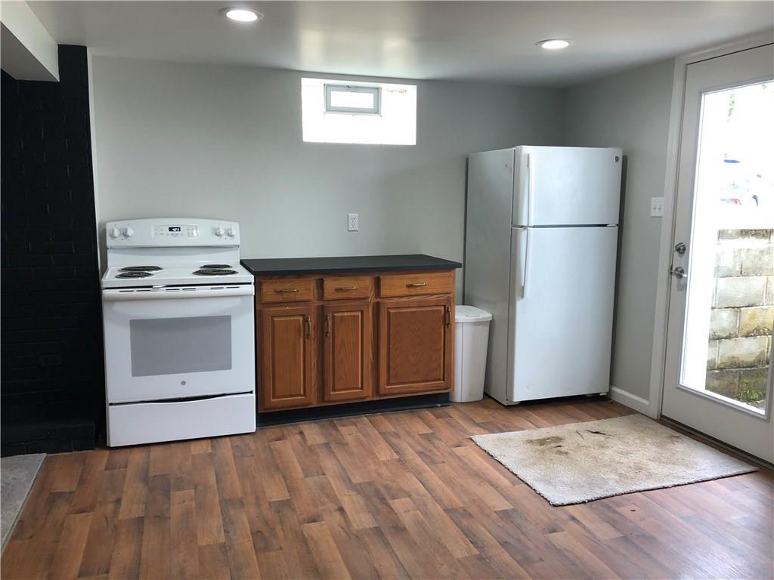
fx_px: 626
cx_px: 387
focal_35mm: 28
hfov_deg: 63.4
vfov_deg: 49.7
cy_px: 290
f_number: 1.8
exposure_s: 1/30
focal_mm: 3.99
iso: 25
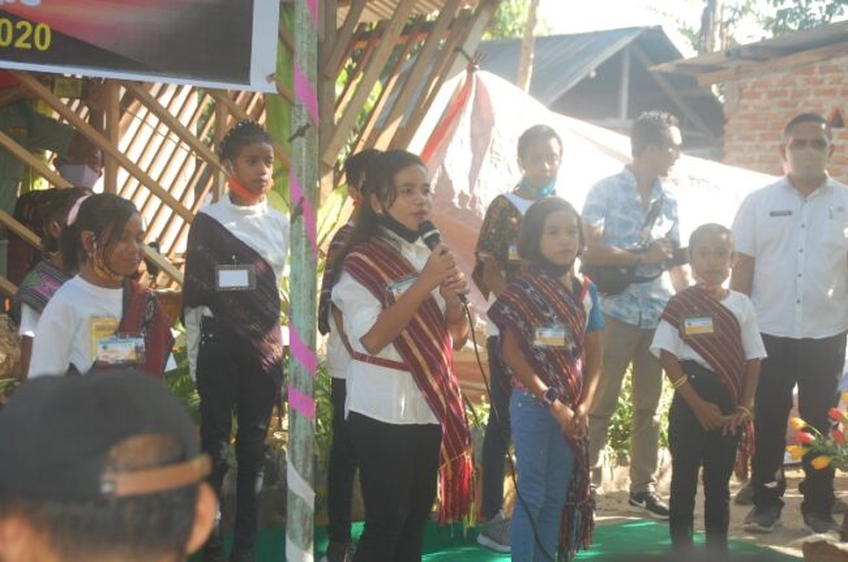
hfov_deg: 26.0
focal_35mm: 78
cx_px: 424
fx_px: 1834
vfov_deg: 17.4
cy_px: 281
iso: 400
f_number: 5
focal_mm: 52
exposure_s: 1/250
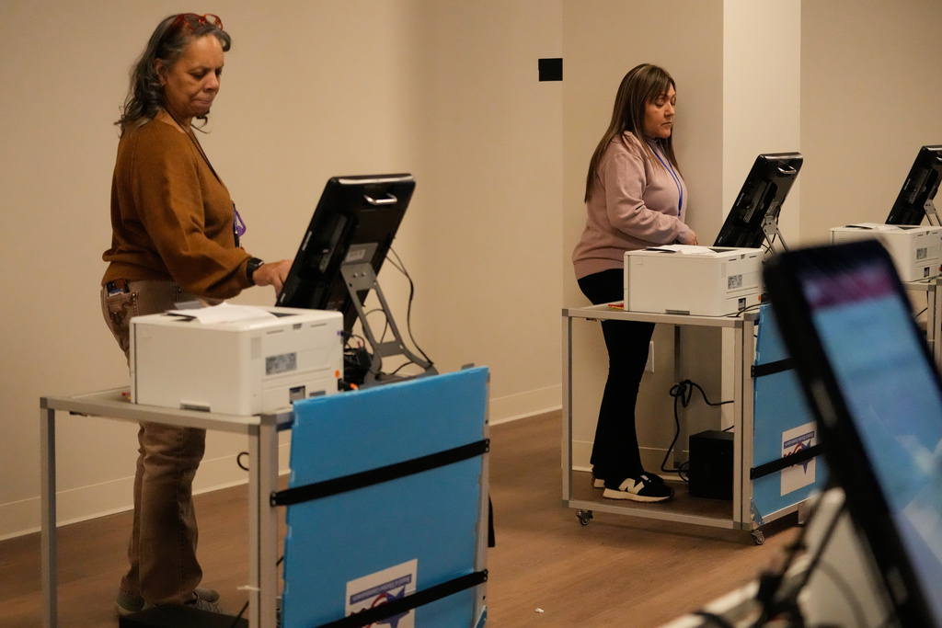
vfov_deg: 19.5
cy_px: 314
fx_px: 1832
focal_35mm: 70
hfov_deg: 28.8
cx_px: 471
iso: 12800
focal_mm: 70
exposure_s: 1/1600
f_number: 2.8
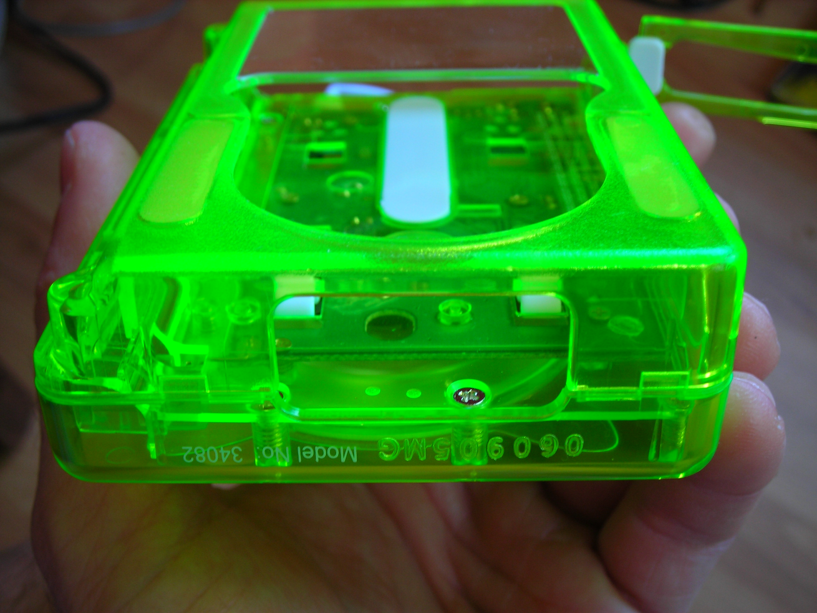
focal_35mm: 47
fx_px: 1109
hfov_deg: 40.4
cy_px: 306
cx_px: 408
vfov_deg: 30.9
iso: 50
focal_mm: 7.8
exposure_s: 1/13.5
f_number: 3.4
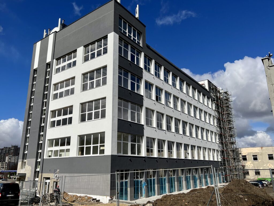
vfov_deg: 53.1
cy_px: 103
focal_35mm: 26
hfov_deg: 67.3
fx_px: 206
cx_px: 137
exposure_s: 1/9434
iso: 50
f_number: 1.5
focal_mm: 5.7
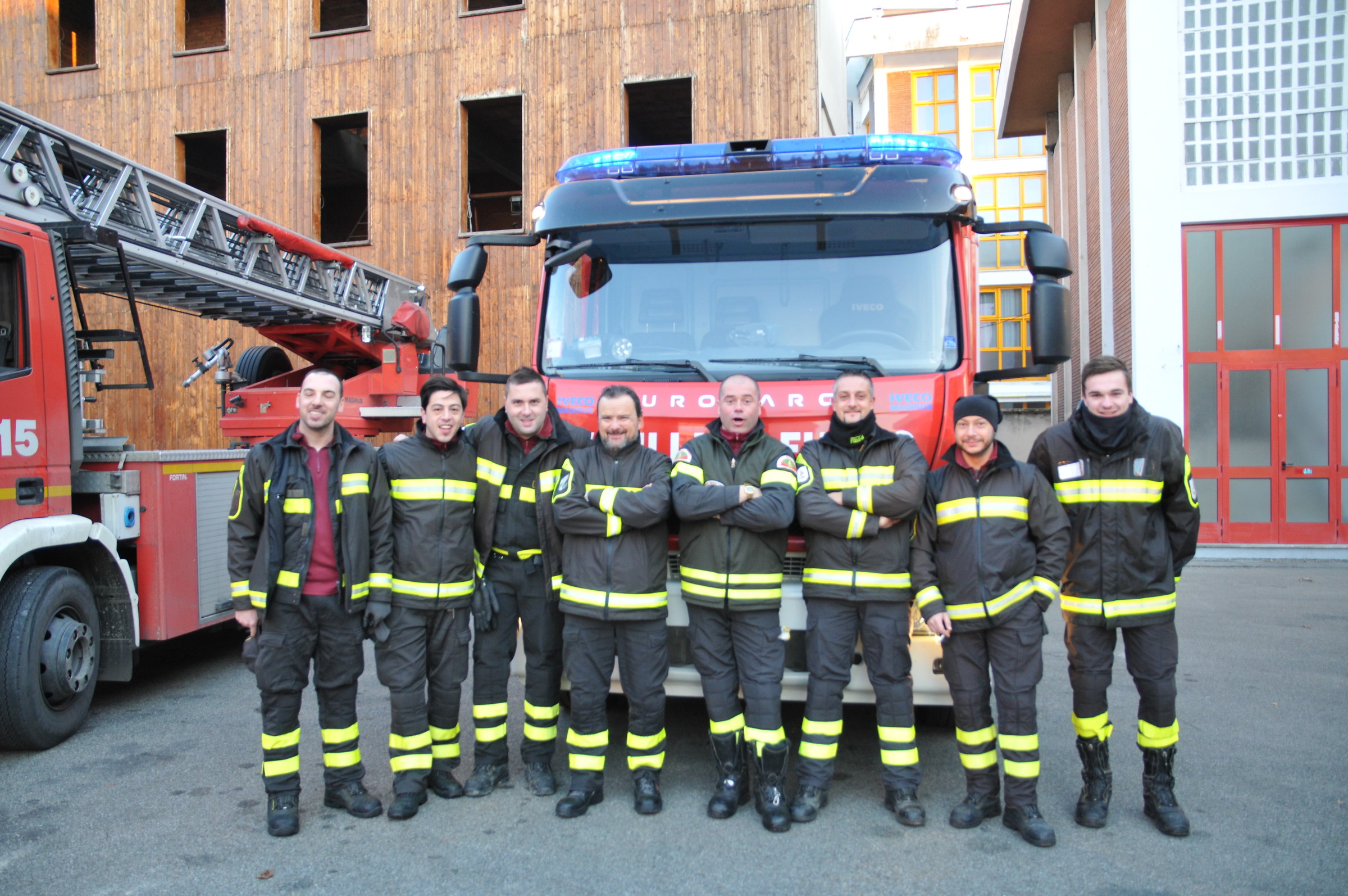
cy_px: 448
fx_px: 1010
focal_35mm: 27
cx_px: 674
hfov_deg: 67.4
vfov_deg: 47.8
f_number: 4
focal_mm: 18
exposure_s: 1/60
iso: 500
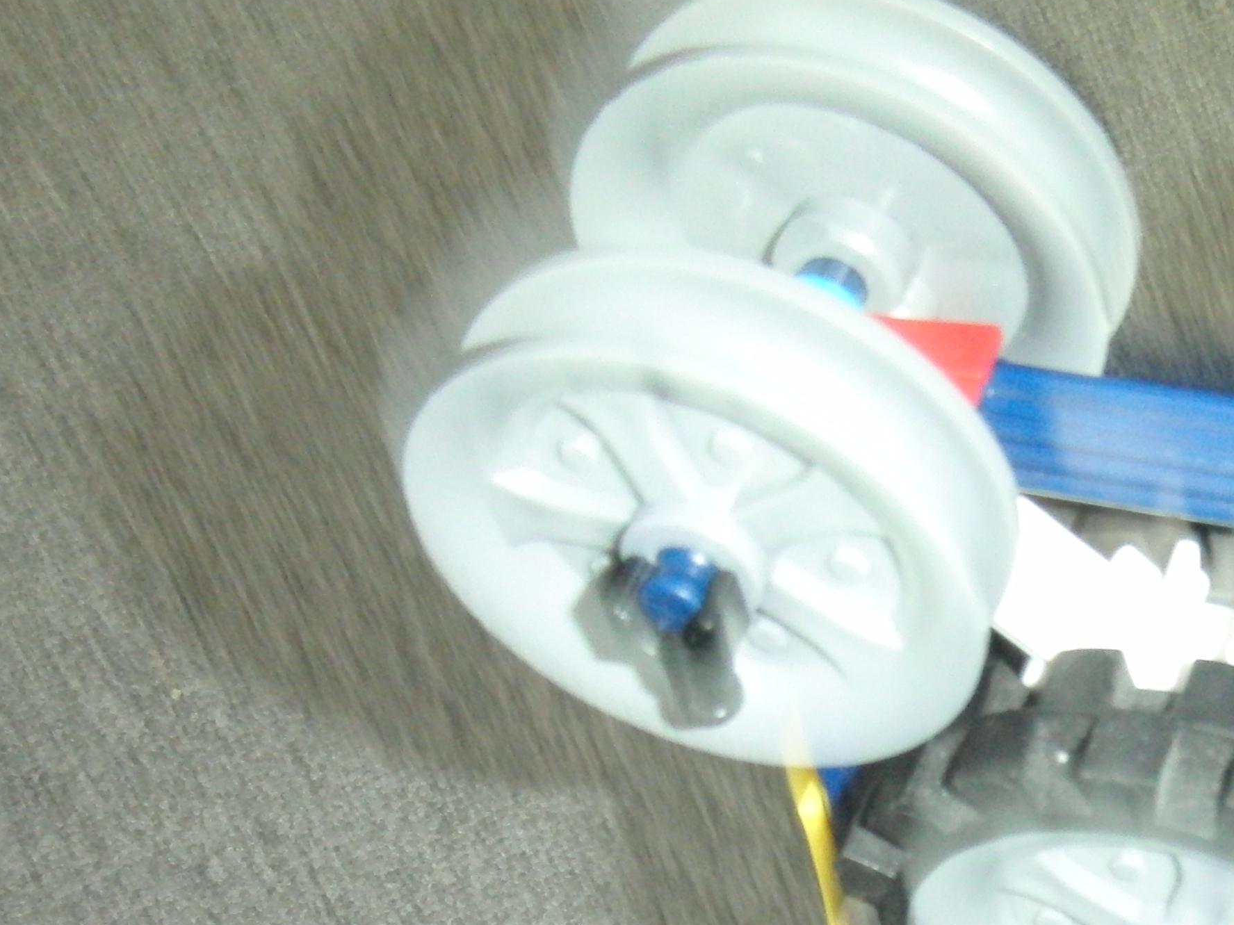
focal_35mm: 74
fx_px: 2638
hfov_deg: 25.4
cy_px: 827
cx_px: 1145
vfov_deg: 19.5
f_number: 3.9
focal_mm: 6.66
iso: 400
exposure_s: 1/40
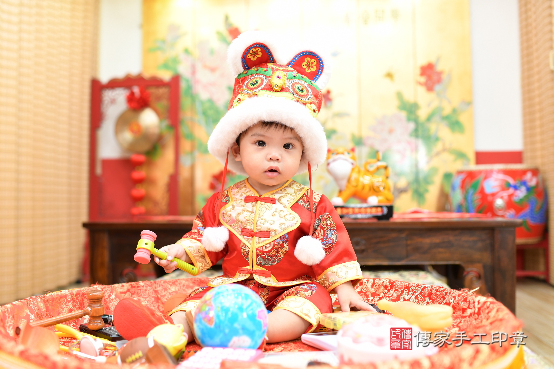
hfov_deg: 54.4
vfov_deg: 37.9
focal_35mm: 35
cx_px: 277
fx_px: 539
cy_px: 184
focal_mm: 35
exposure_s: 1/200
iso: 500
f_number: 2.8
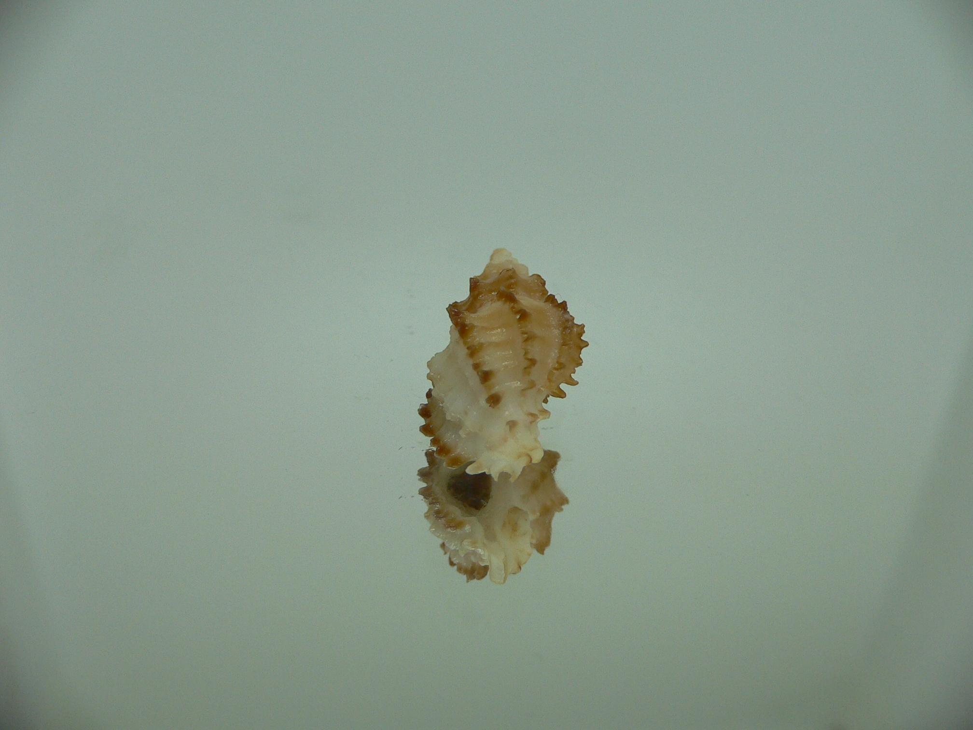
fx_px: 984
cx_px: 486
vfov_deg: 40.7
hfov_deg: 52.6
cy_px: 365
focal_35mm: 35
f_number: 2.8
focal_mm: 4.6
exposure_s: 1/60
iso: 100
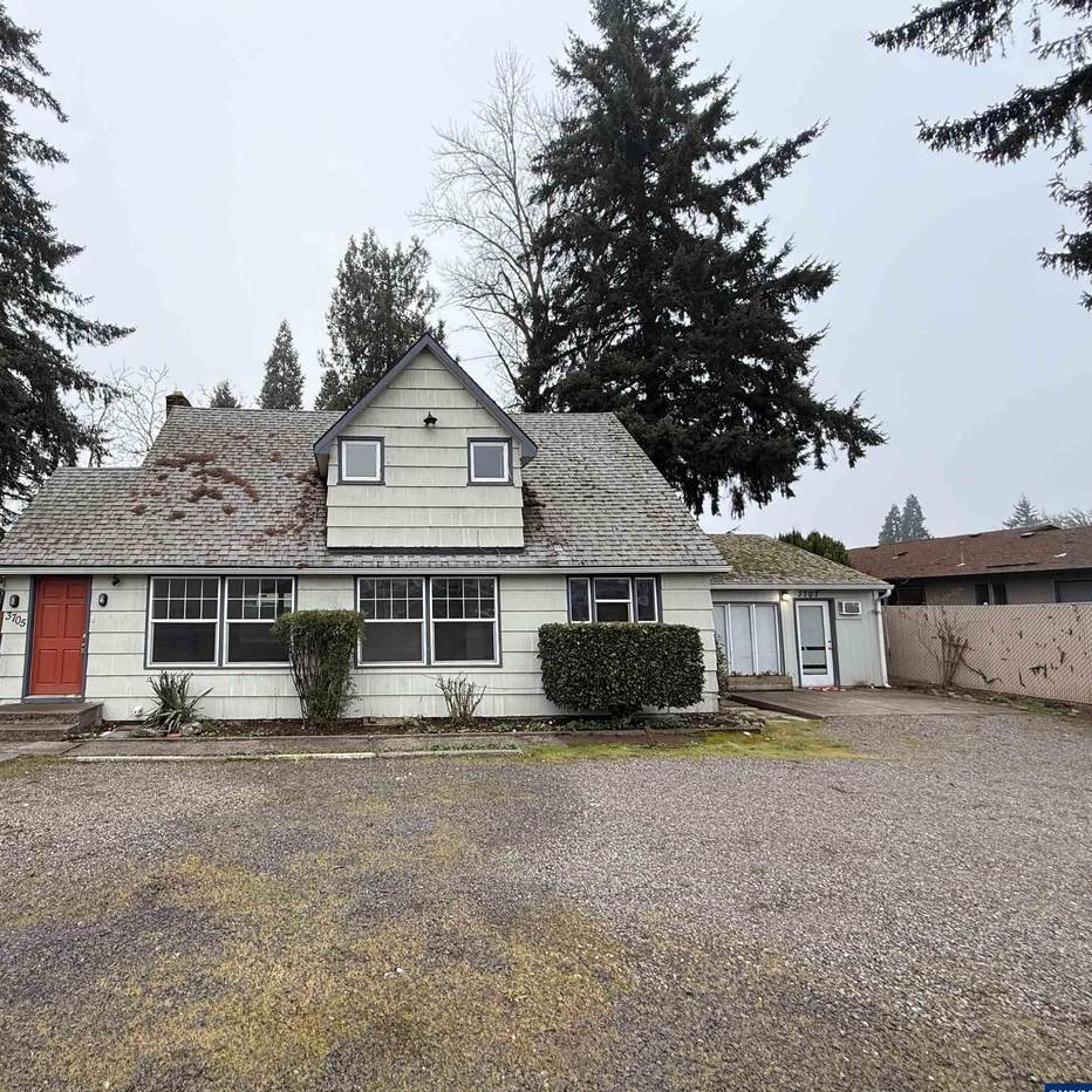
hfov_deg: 82.0
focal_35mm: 17
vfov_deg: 84.0
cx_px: 393
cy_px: 545
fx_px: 607
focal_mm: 2.22
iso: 80
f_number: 2.2
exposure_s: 1/99
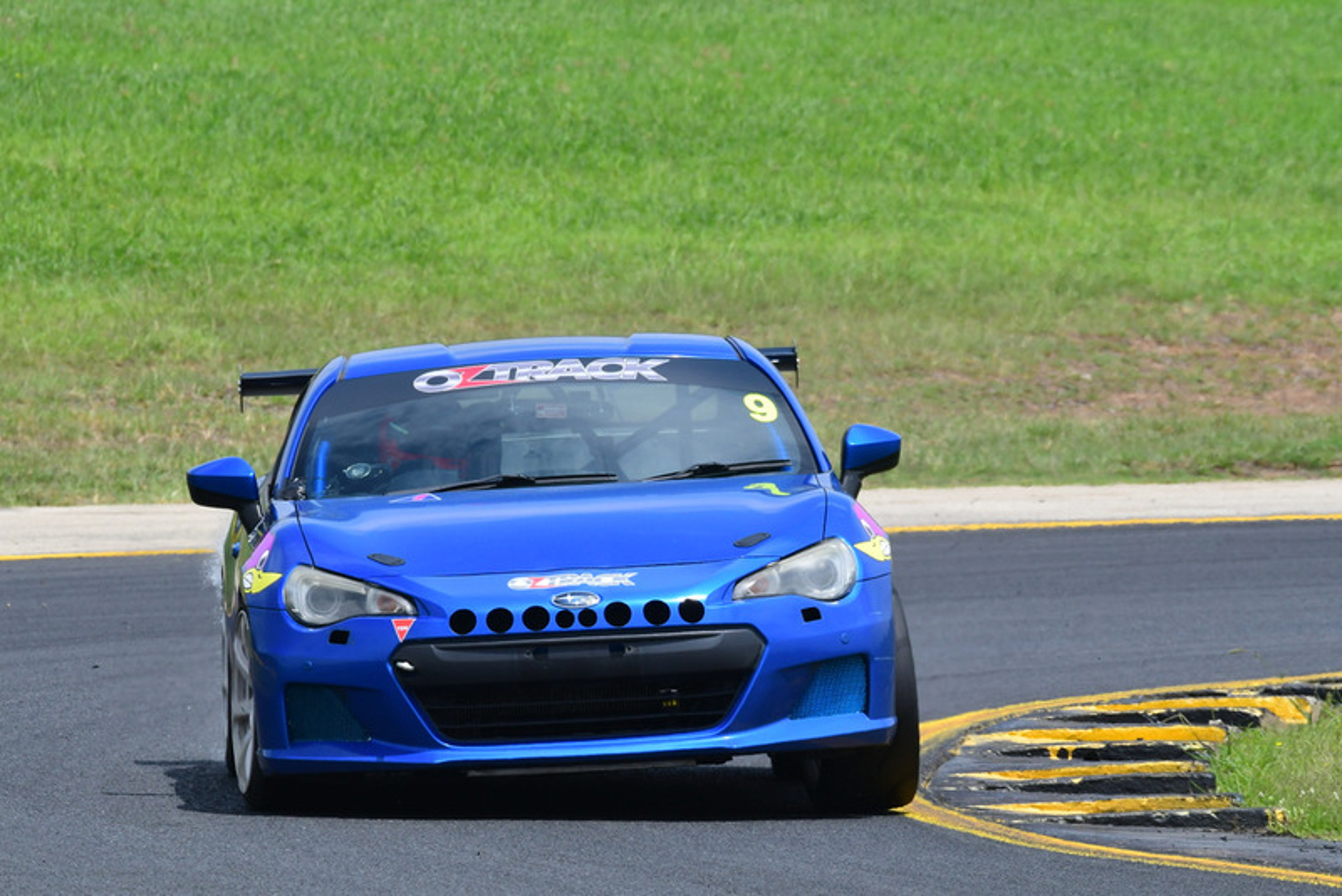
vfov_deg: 2.4
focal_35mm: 570
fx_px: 21255
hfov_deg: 3.6
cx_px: 671
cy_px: 448
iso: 640
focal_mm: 380
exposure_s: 1/640
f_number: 14
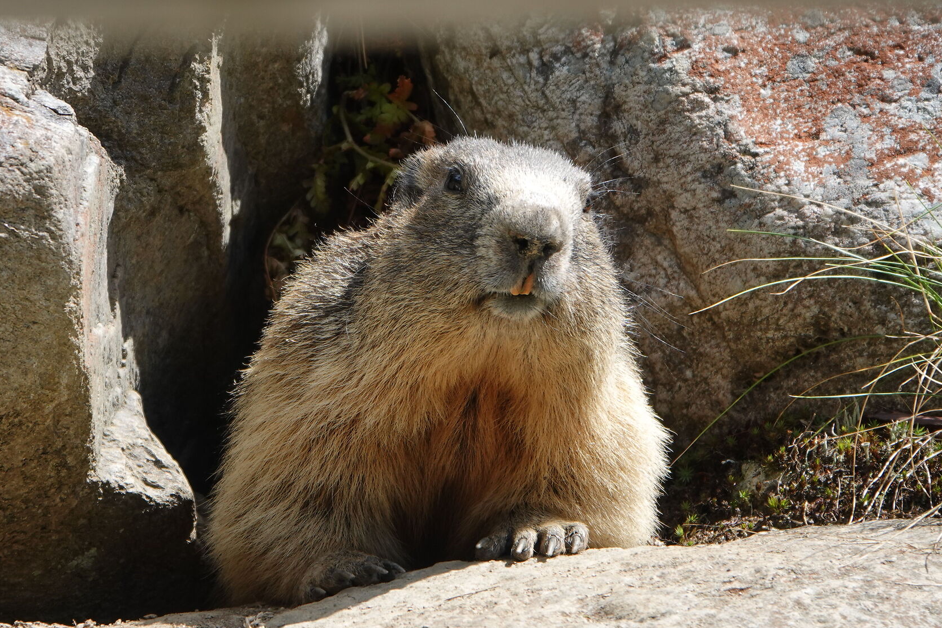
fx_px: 22632
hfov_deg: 2.4
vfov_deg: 1.6
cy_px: 249
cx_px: 424
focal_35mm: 865
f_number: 4
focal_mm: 220
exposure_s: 1/400
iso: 100
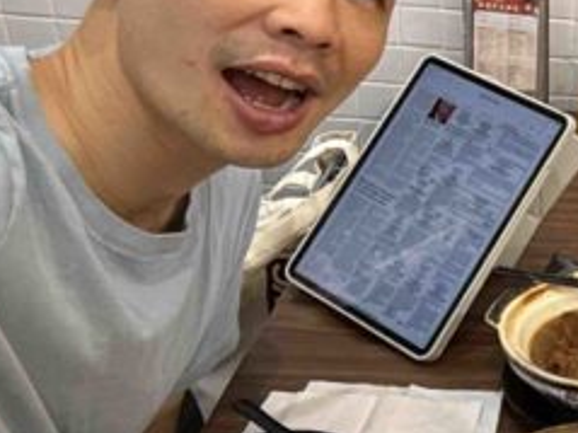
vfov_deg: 24.4
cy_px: 186
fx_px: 1001
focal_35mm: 60
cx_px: 859
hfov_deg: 25.0
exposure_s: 1/50
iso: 250
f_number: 2.2
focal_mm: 2.22
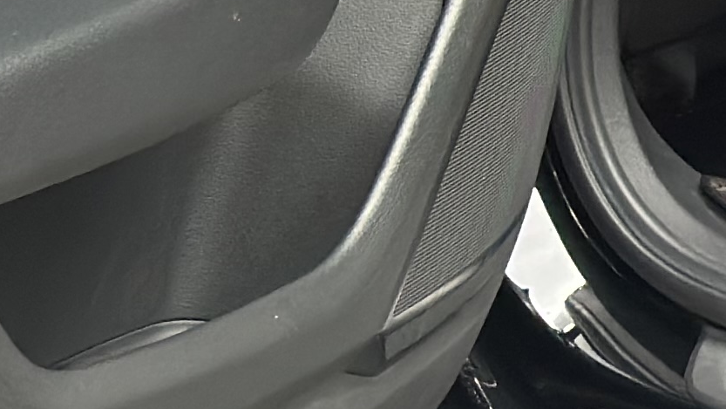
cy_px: -620
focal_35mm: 253
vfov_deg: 4.7
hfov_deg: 8.0
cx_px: 1553
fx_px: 4871
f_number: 1.78
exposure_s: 1/60
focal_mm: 6.86
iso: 125
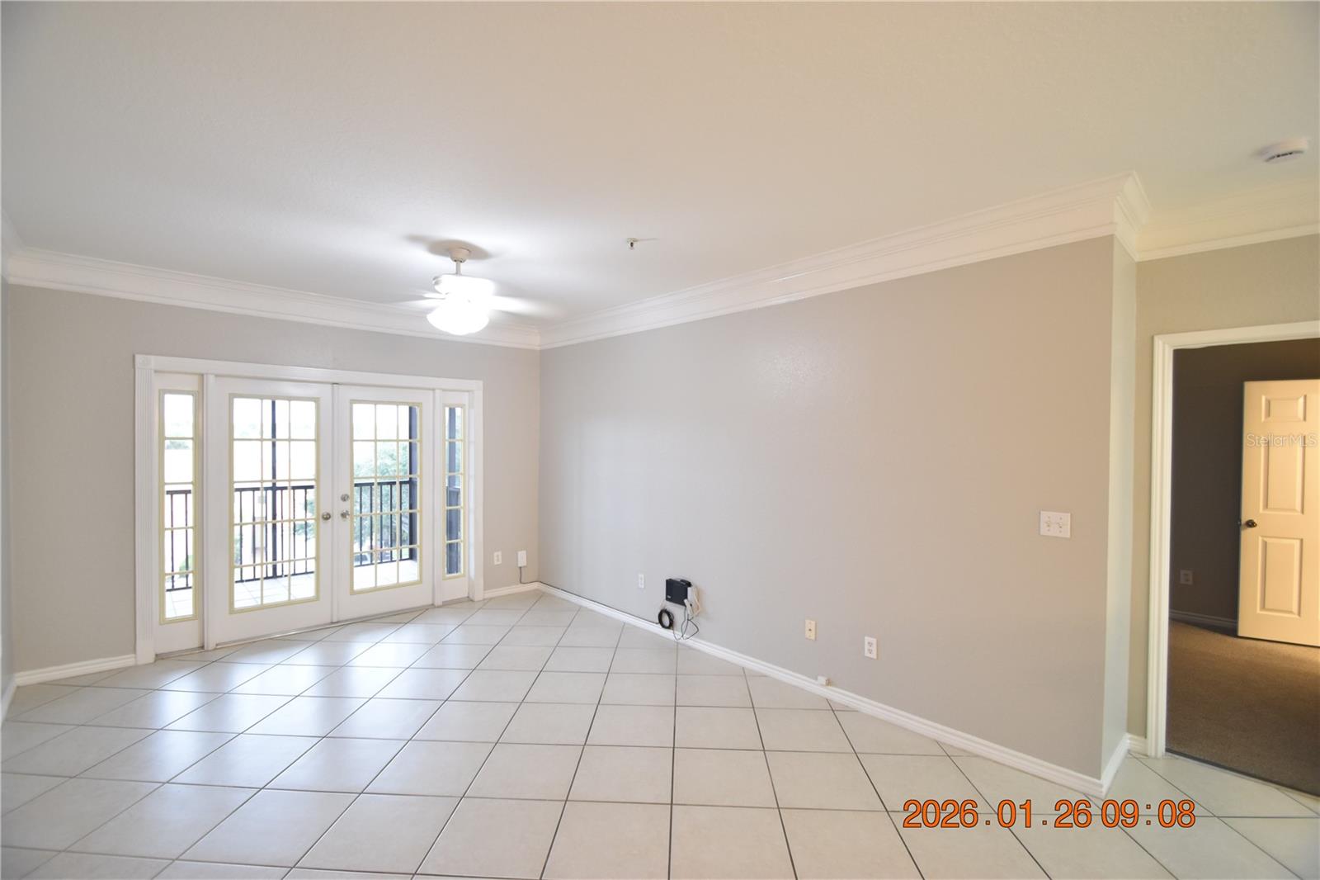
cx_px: 660
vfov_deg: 77.3
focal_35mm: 15
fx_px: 550
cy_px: 440
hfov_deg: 100.4
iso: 800
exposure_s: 1/30
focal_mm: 10
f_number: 3.5
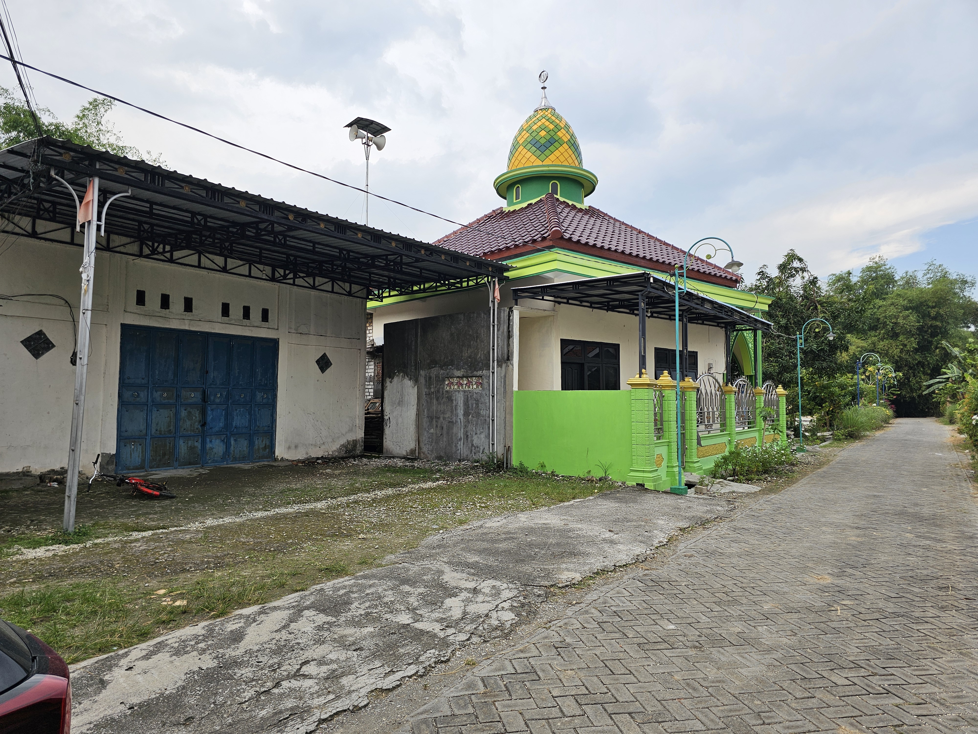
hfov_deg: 73.9
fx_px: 650
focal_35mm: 23
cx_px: 489
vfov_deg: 58.9
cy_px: 367
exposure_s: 1/189
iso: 10
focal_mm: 6.3
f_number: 1.7
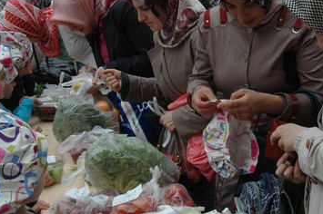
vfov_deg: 20.0
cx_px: 207
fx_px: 610
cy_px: 112
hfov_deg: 29.5
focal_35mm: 68
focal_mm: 24
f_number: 11
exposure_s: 1/400
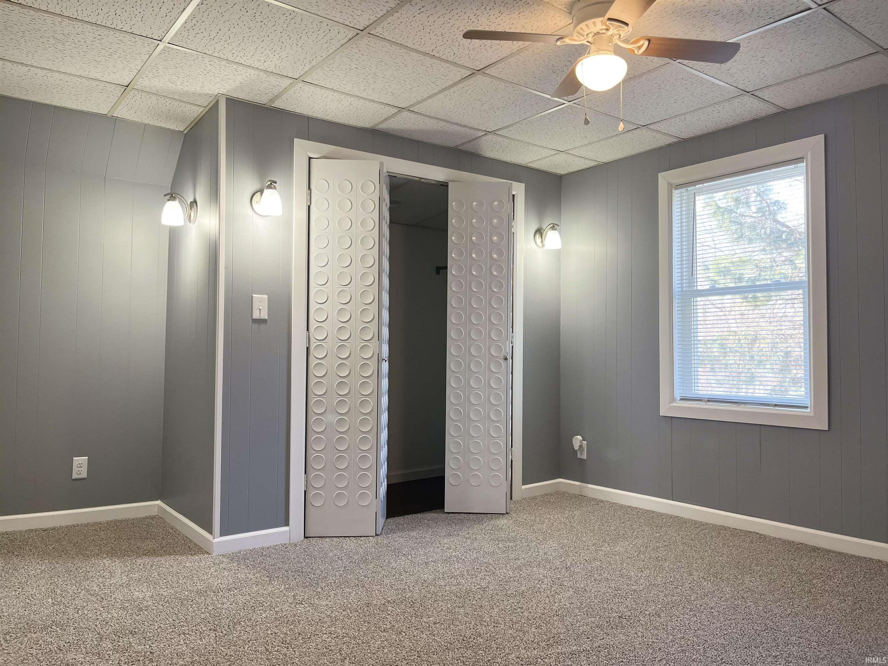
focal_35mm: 26
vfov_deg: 53.1
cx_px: 444
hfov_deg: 67.3
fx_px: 667
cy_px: 333
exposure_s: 1/120
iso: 125
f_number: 1.6
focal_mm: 5.1
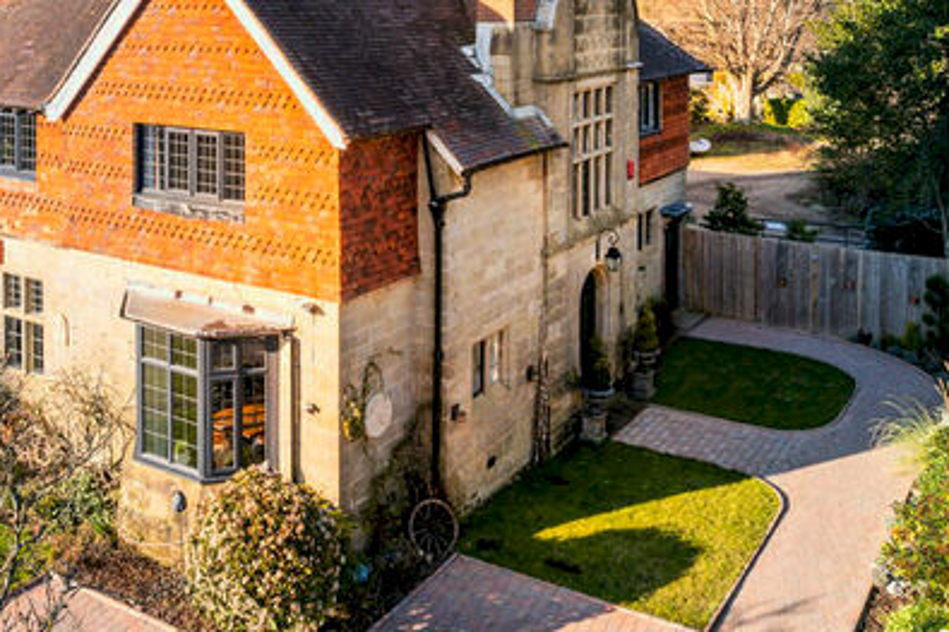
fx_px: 1028
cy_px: 118
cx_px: 334
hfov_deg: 48.9
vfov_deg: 33.1
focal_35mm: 39
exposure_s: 1/1000
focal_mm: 8.38
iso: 100
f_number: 2.8
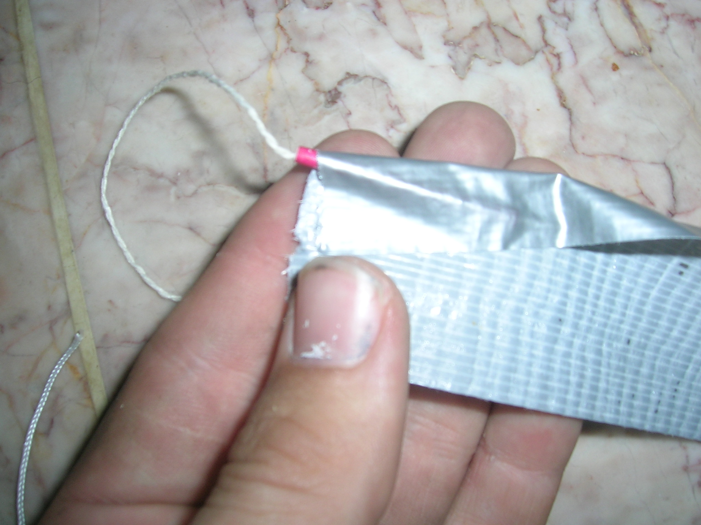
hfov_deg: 52.6
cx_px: 350
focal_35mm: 35
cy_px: 262
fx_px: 709
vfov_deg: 40.7
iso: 50
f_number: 4.8
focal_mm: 5.4
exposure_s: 1/60.1
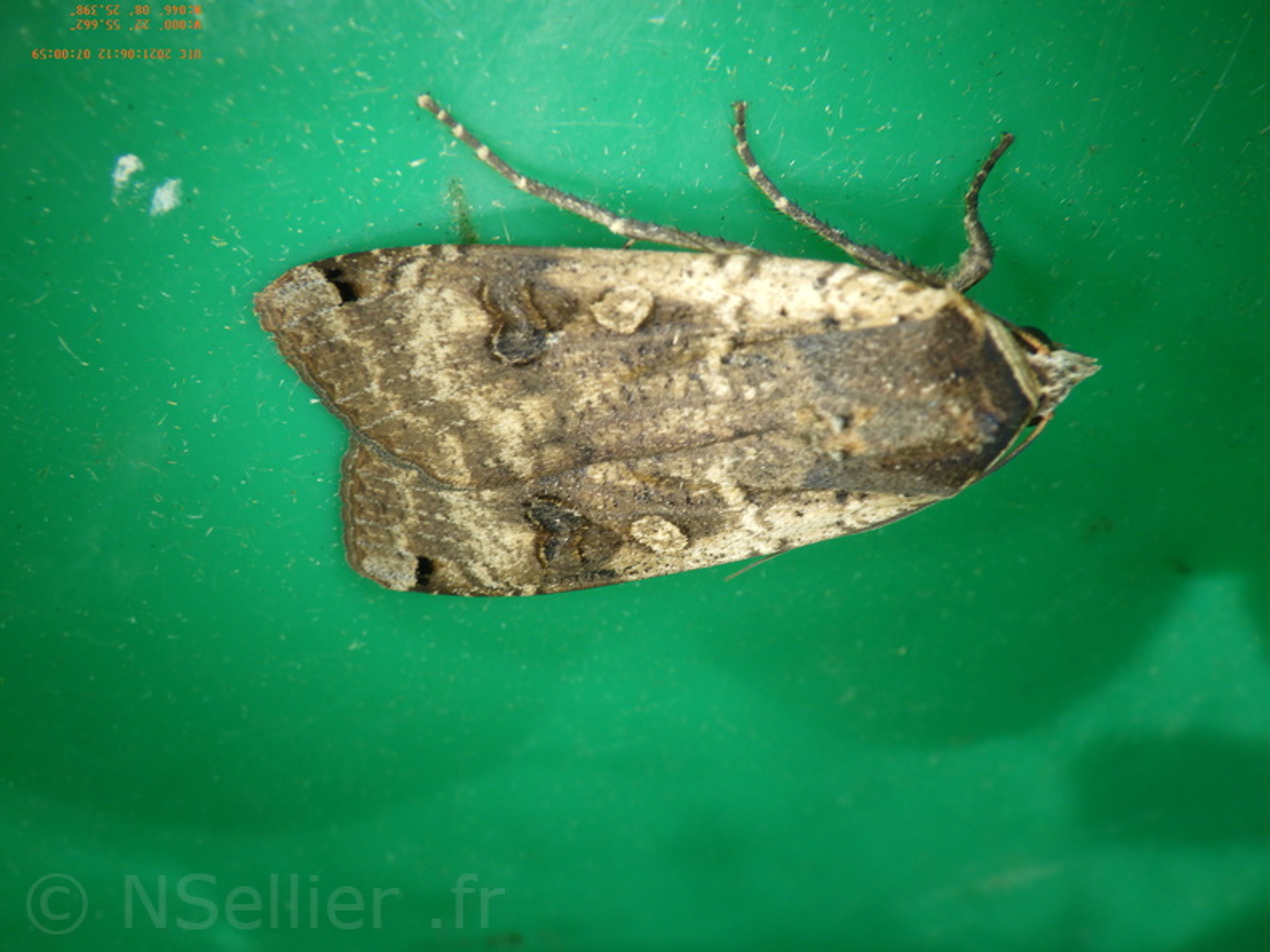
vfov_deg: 41.8
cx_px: 635
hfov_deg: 54.0
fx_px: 1247
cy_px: 476
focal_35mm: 34
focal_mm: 6.1
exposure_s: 1/160
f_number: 4.6
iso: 125
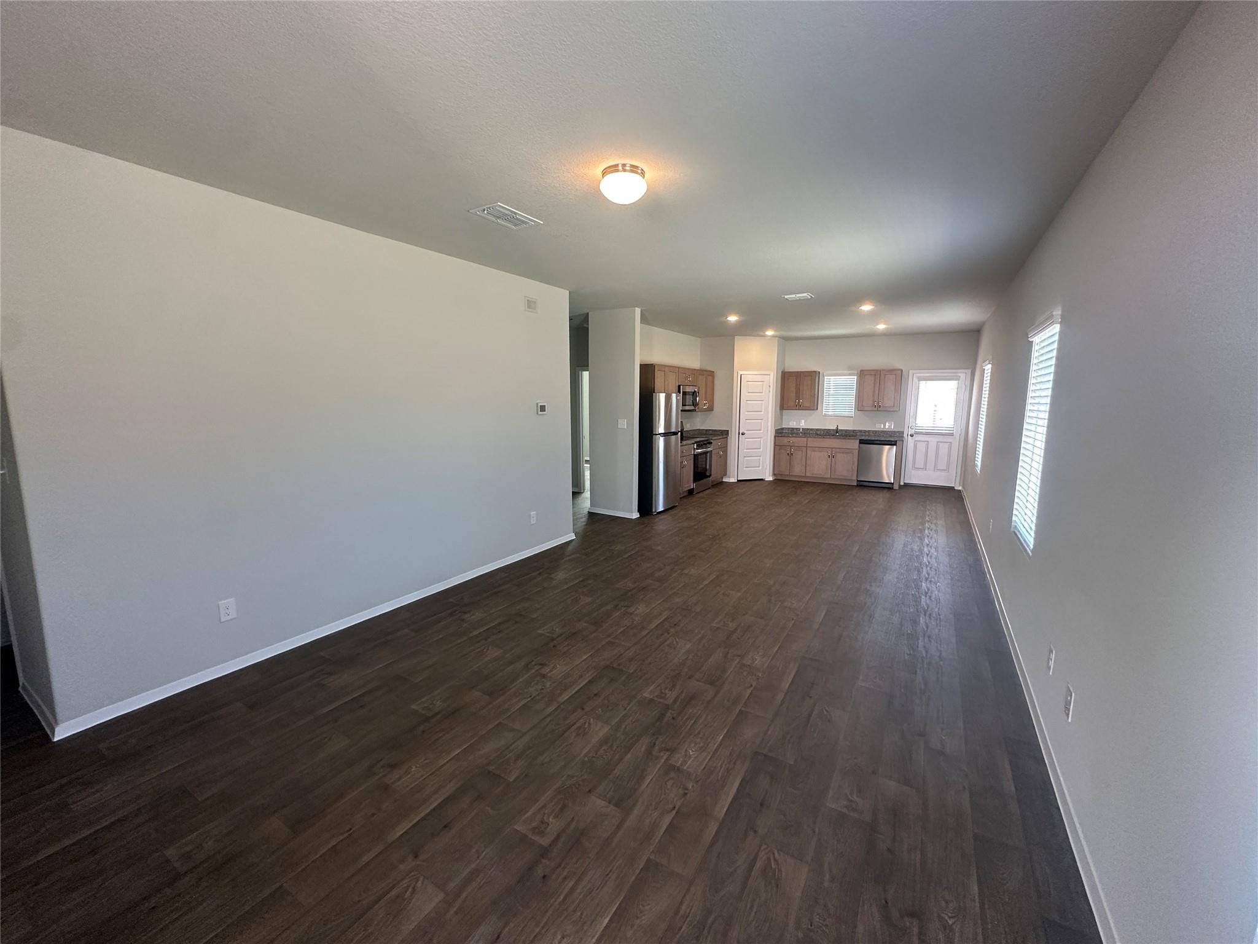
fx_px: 509
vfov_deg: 85.7
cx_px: 629
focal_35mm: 14
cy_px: 472
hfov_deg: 102.1
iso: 250
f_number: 2.2
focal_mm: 2.22
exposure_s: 1/120
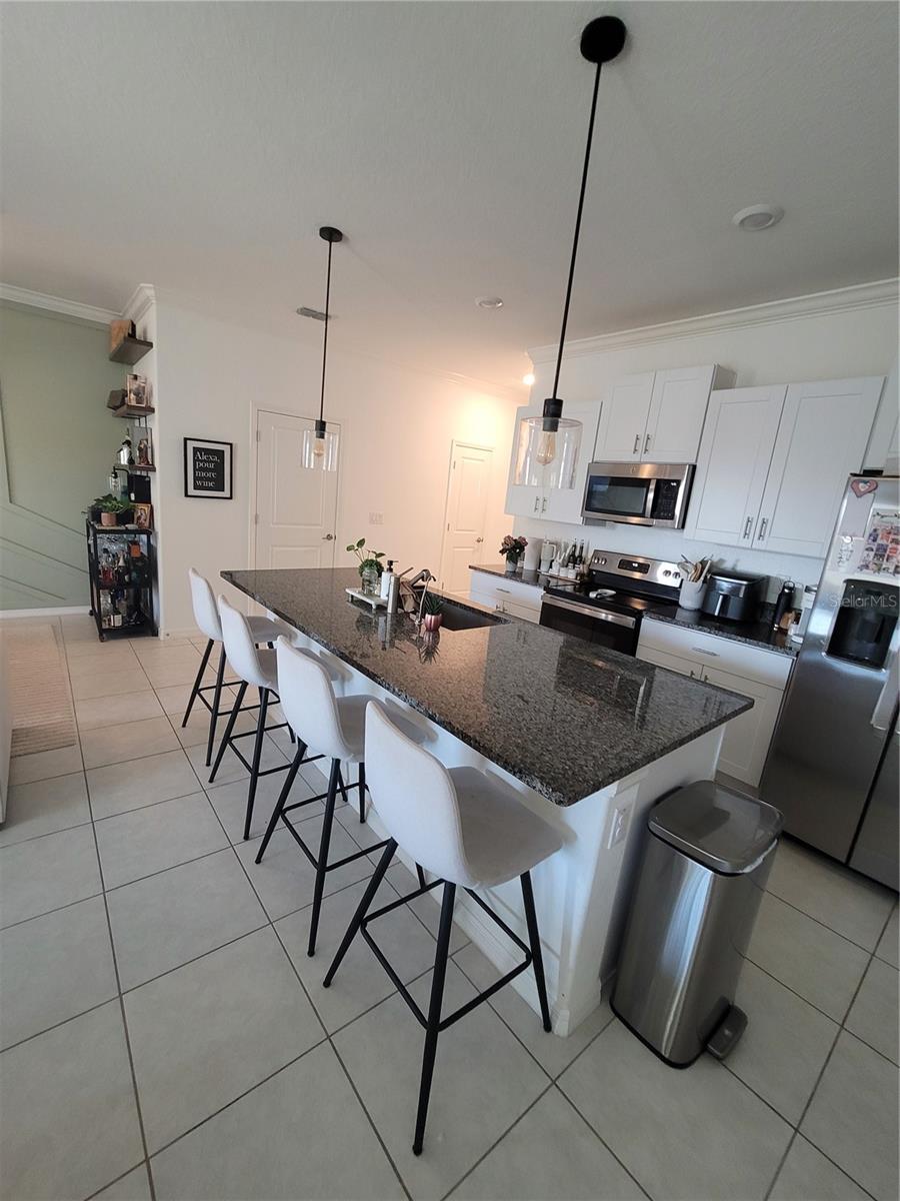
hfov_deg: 89.9
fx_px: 451
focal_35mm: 13
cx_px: 450
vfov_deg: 106.2
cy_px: 600
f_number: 2.2
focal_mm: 2.2
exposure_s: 1/40
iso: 320
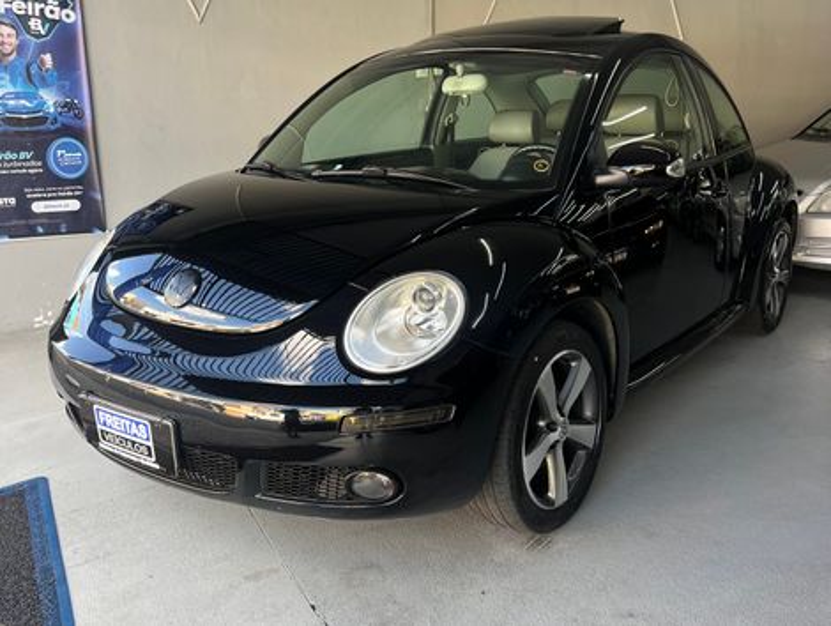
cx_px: 416
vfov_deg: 53.2
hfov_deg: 67.2
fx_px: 625
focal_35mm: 26
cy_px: 313
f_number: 1.5
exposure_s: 1/120
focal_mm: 5.7
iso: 50
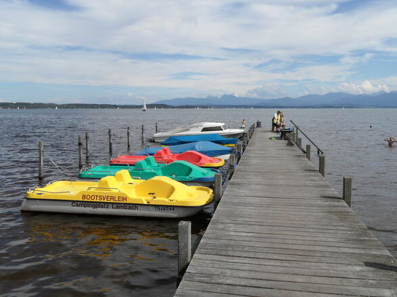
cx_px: 198
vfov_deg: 44.1
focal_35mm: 32
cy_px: 148
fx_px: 367
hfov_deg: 56.8
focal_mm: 5.3
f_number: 5
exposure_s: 1/750
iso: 80
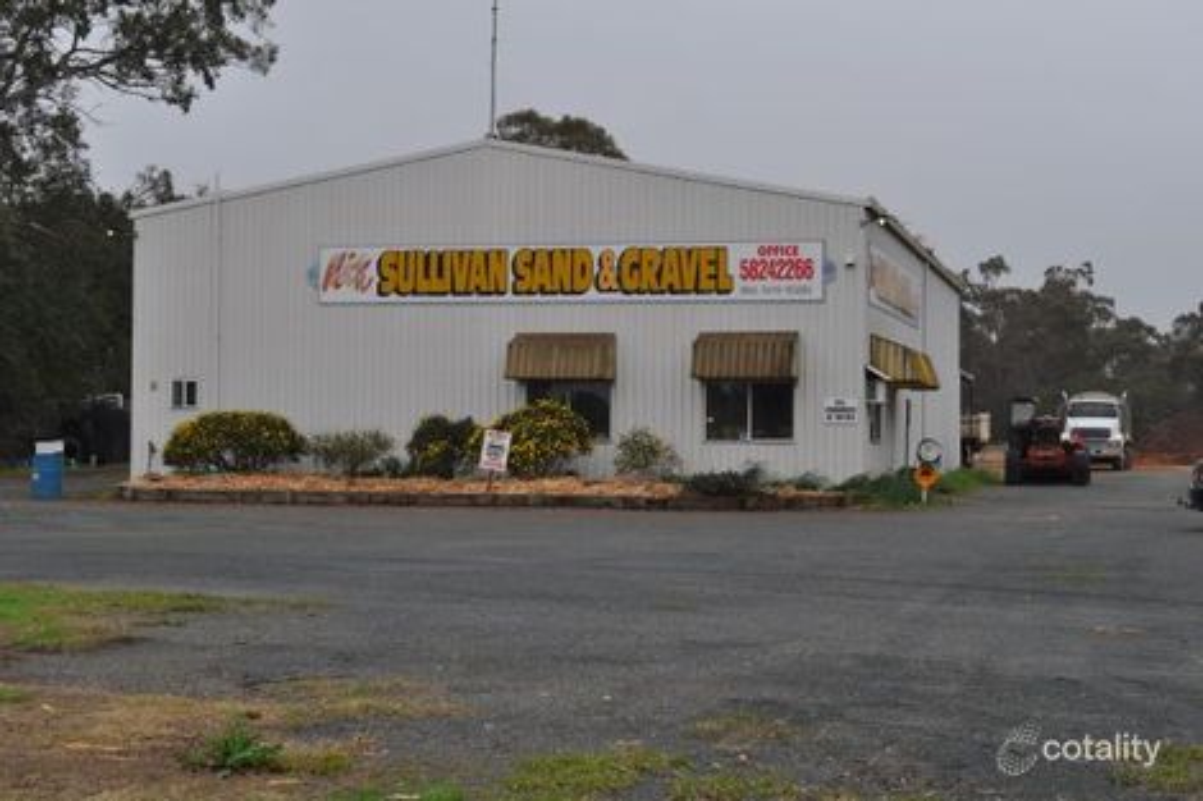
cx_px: 602
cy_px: 400
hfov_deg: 31.9
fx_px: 2104
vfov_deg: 21.6
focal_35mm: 63
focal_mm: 42
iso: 200
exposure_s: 1/320
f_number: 9
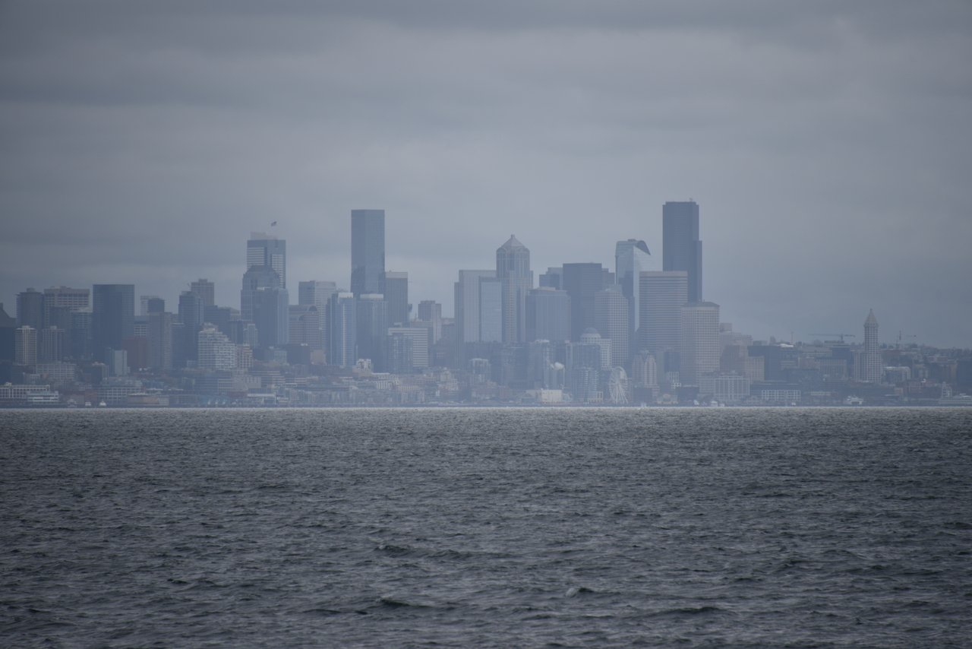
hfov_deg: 6.9
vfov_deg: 4.6
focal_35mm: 300
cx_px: 486
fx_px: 8101
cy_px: 324
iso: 110
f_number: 5.6
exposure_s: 1/640
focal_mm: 300
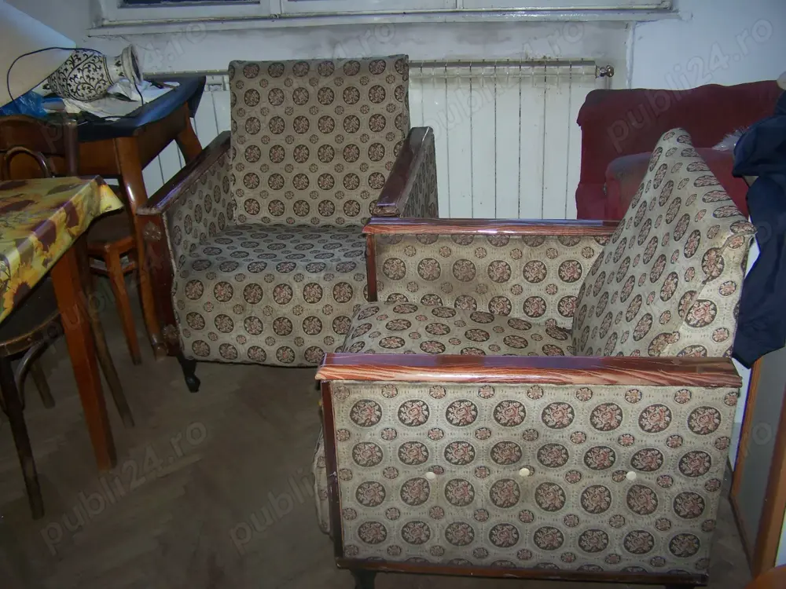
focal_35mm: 38
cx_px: 393
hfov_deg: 49.0
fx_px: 863
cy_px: 294
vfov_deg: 37.7
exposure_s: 1/60
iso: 80
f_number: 2.8
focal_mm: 6.3
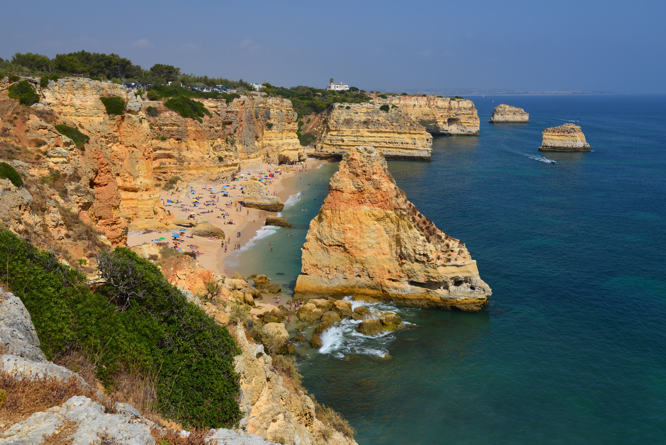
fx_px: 648
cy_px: 222
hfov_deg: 54.4
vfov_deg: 37.9
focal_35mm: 35
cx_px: 333
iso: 125
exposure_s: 1/250
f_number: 10
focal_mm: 35
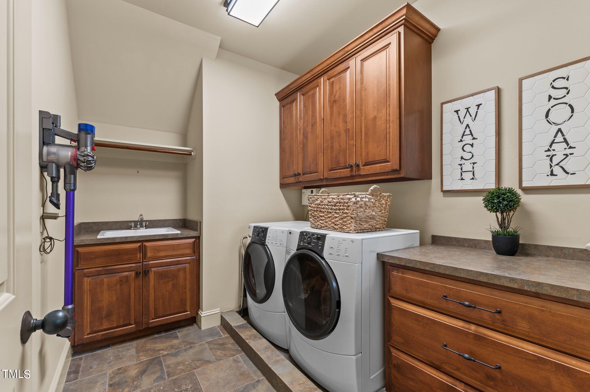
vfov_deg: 77.2
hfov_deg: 100.4
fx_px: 246
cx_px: 295
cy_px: 196
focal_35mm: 15
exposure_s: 1/2.5
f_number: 7.1
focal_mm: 15
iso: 400
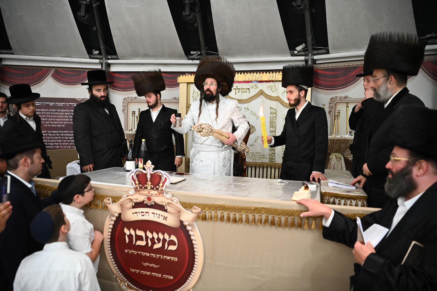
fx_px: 291
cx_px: 218
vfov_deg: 53.1
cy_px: 146
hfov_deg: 73.8
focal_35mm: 24
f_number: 3.2
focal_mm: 24
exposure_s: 1/160
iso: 3200
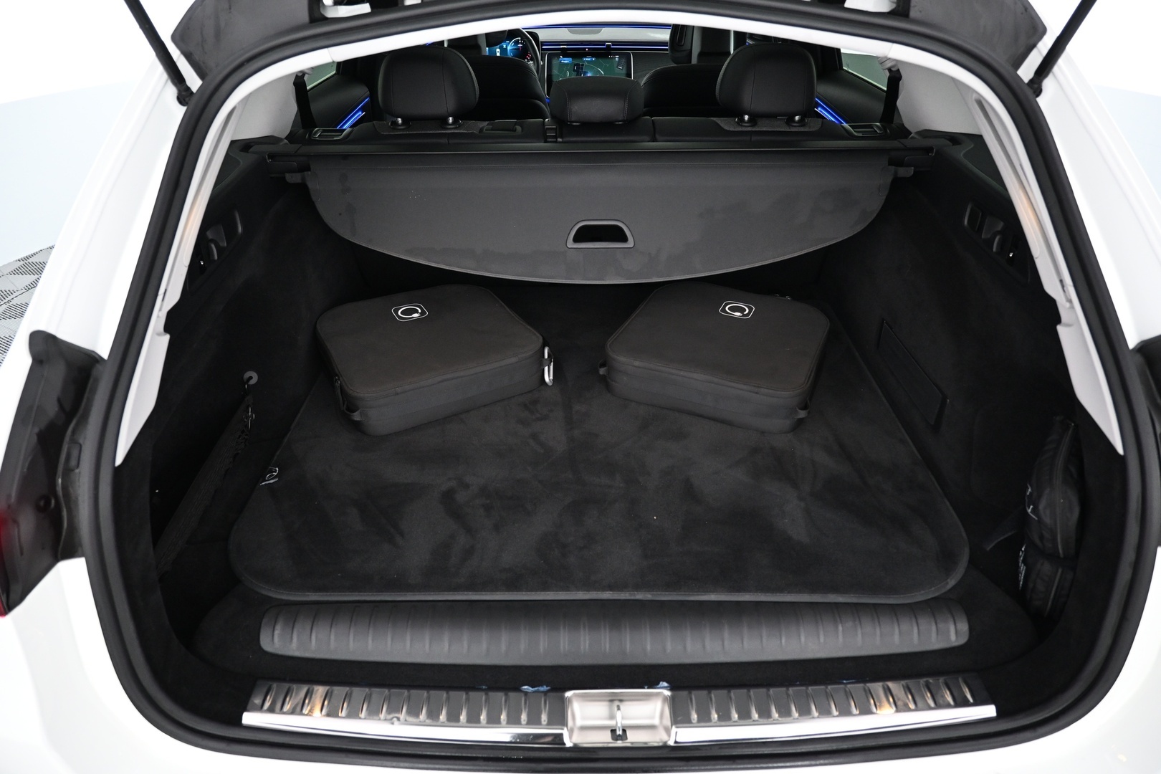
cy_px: 387
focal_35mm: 24
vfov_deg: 53.1
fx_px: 774
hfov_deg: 73.7
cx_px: 580
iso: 1400
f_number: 3.5
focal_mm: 16
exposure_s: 1/25
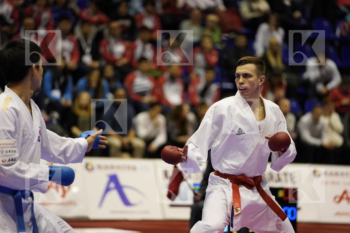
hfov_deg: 11.1
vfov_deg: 7.4
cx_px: 175
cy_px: 116
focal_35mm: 186
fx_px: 1808
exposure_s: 1/1000
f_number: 2.8
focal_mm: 186
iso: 4000
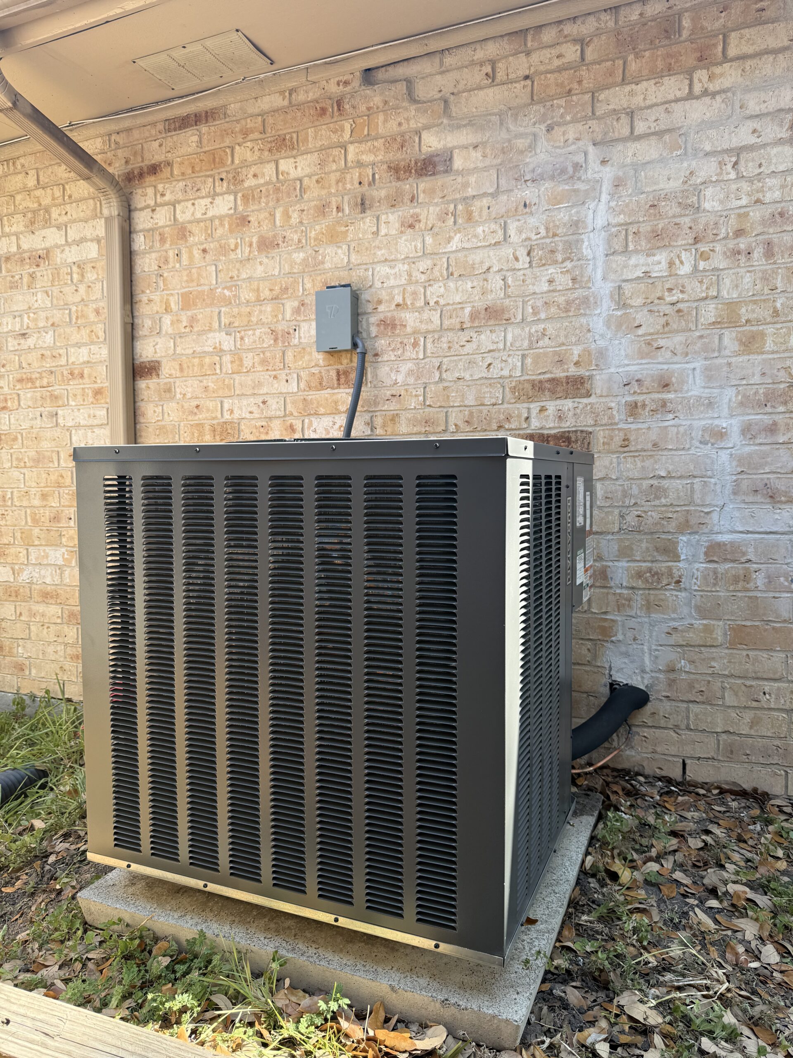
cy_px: 529
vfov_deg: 71.6
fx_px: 733
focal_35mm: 24
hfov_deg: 56.8
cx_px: 396
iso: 80
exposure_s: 1/445
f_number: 1.78
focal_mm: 6.76
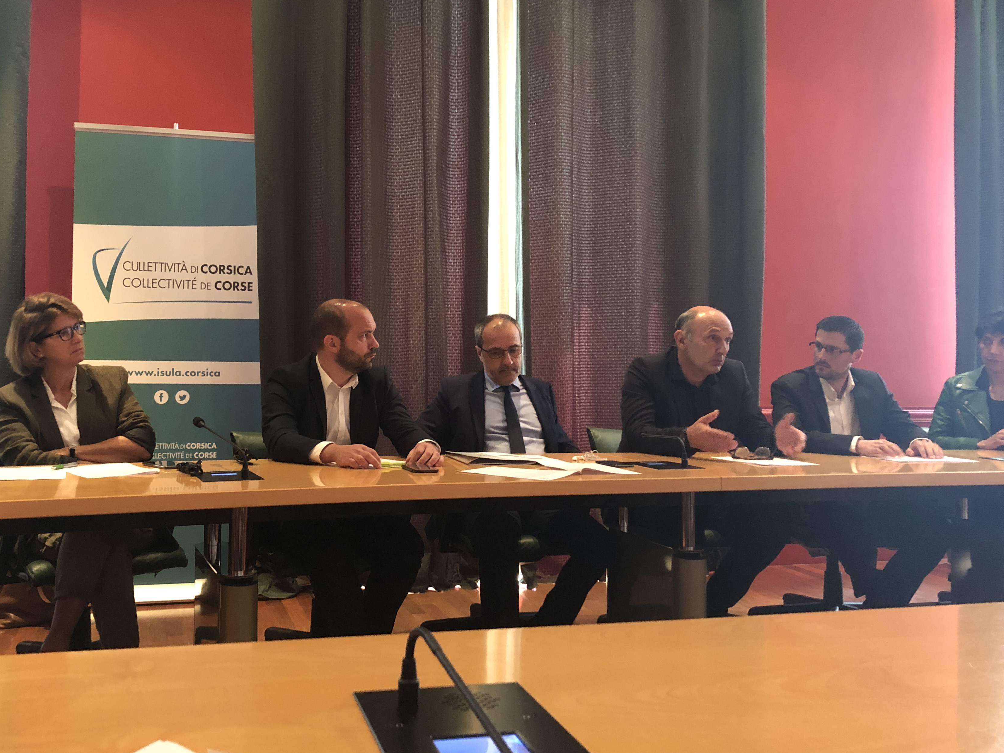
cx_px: 428
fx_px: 986
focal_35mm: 34
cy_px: 353
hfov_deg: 53.8
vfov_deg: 41.8
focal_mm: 3.99
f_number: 1.8
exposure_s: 1/6
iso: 100
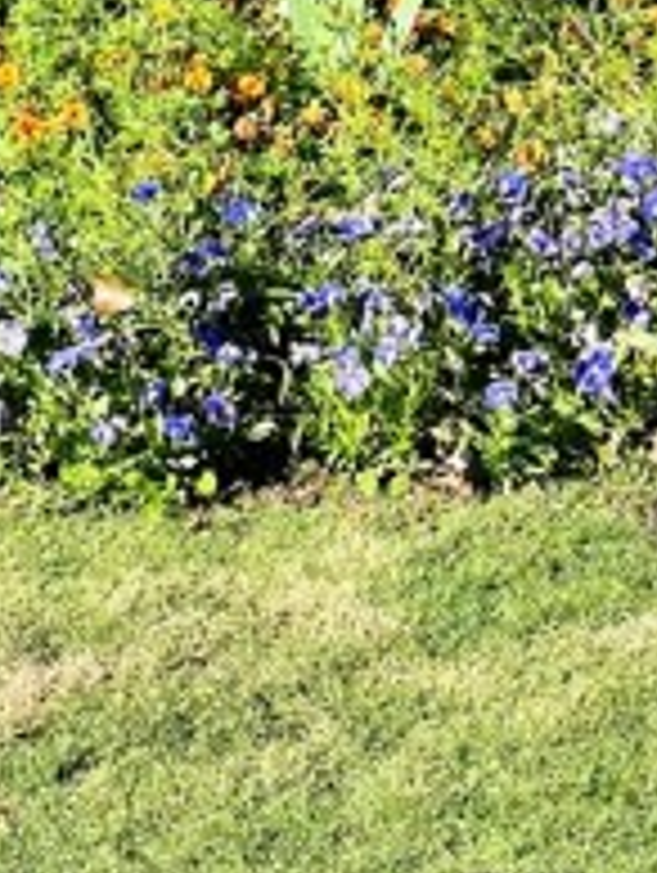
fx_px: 4798
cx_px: -50
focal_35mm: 190
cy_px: -670
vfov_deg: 9.9
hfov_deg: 7.8
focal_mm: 6.86
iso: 80
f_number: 1.78
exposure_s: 1/2410
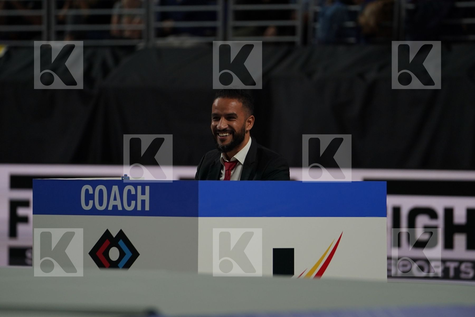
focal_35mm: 300
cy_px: 158
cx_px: 238
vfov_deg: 4.6
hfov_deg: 6.9
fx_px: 3958
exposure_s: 1/1000
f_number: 2.8
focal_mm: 200
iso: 640
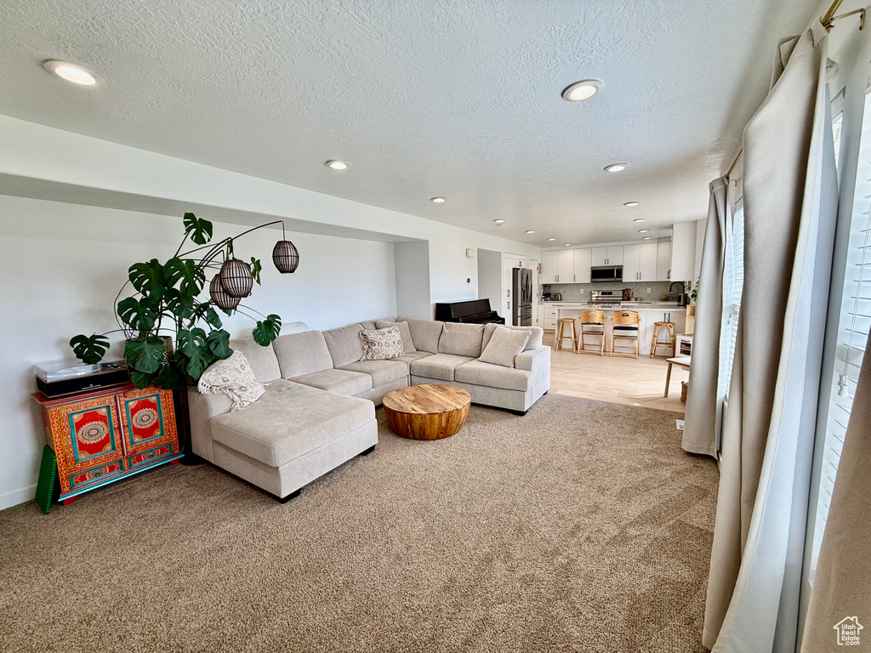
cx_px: 436
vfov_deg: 85.7
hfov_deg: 102.1
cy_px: 326
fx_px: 352
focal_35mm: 14
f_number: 2.2
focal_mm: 2.22
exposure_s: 1/120
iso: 64
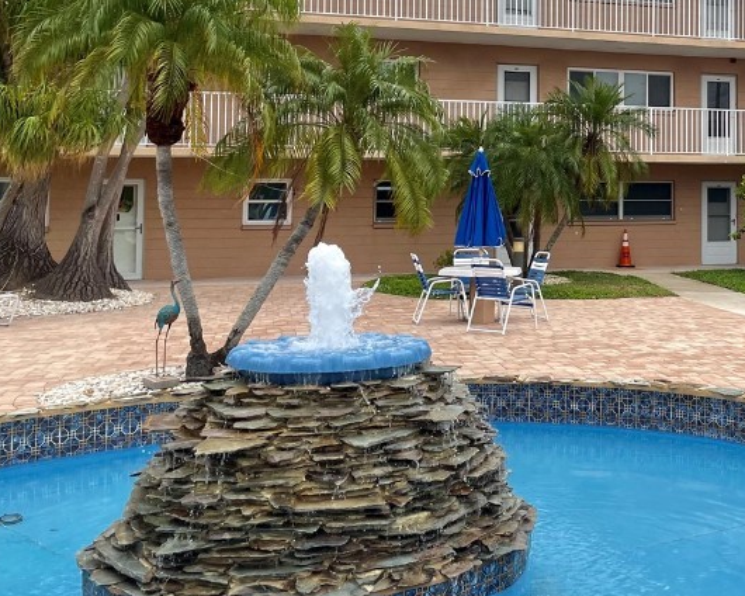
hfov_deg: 35.6
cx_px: 682
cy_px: 156
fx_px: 1080
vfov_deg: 30.4
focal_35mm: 49
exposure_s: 1/2506
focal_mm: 4.2
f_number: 1.6
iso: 50
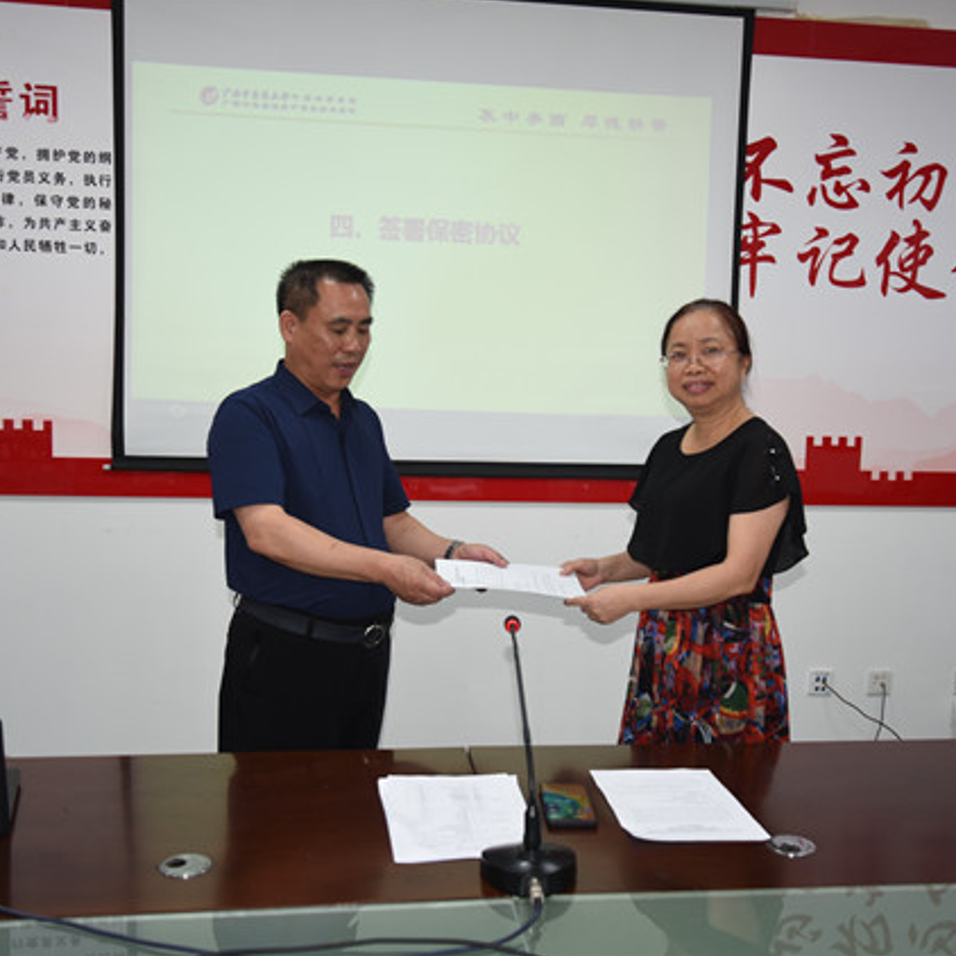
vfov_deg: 41.9
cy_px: 475
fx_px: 1250
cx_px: 510
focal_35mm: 40
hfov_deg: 41.8
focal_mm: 31
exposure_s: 1/60
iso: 360
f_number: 4
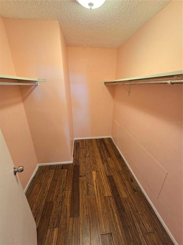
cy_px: 122
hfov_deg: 89.9
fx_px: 92
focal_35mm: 13
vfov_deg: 106.2
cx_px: 92
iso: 500
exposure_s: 1/60
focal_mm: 2.2
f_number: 2.2
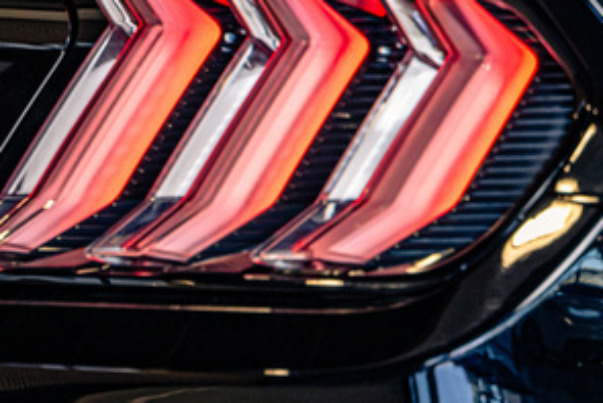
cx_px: -230
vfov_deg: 5.3
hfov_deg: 7.8
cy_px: 256
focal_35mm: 260
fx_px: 4357
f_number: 3.5
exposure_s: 1/200
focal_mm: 75
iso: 250
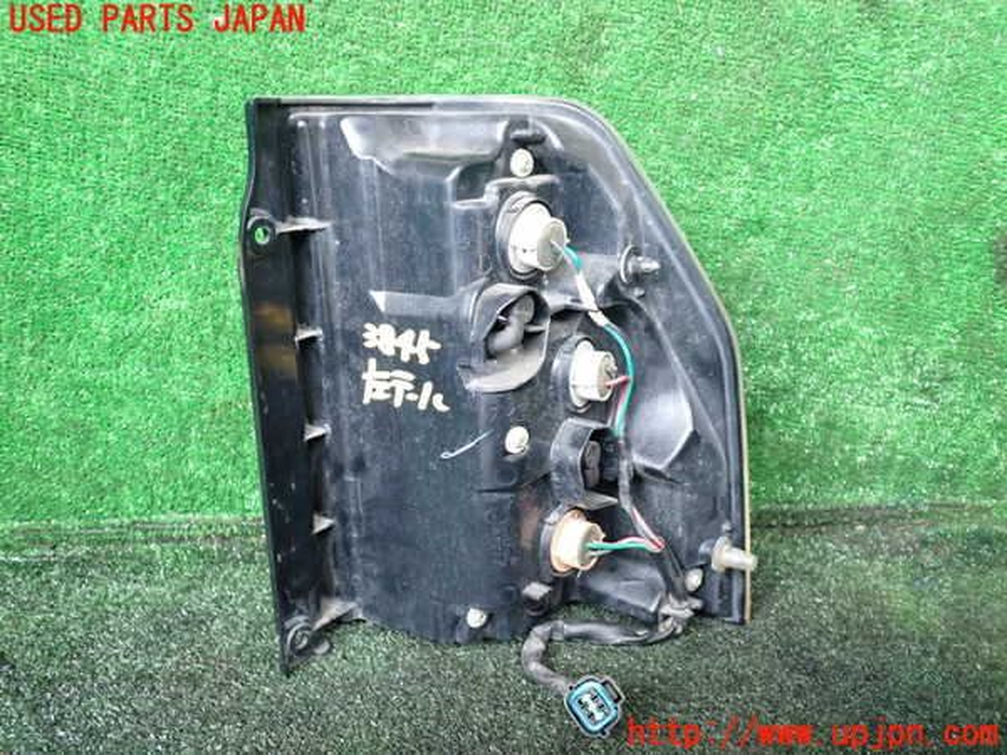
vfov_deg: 46.8
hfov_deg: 60.0
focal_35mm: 30
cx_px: 504
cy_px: 378
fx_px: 873
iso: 320
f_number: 2.3
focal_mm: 5.4
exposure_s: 1/30
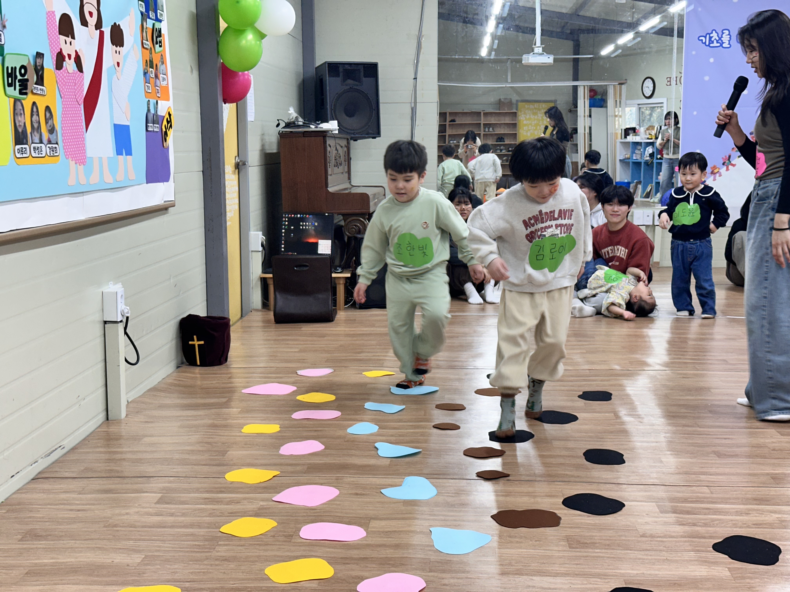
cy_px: 296
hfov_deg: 39.7
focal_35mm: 48
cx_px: 395
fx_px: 1095
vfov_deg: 30.3
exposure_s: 1/60
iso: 80
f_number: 1.78
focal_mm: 6.86
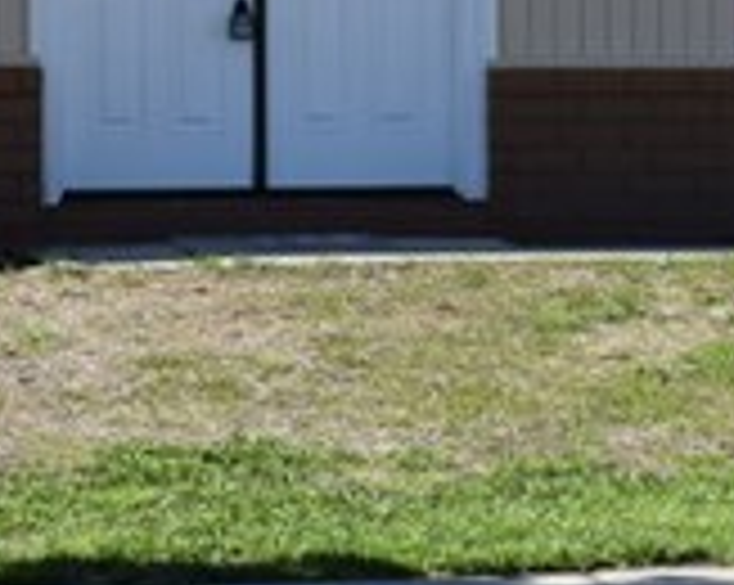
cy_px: -124
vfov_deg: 6.2
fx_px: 5381
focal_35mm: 248
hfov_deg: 7.8
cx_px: 657
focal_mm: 28
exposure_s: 1/400
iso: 200
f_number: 10
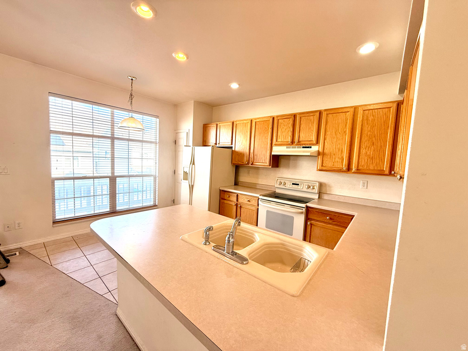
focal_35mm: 14
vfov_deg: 85.7
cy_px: 176
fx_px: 189
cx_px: 234
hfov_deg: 102.1
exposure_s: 1/120
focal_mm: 2.22
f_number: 2.2
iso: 100
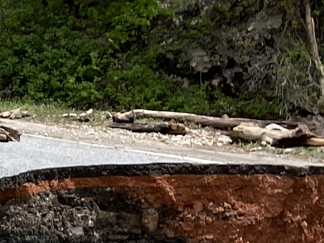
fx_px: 1535
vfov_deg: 8.3
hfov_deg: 10.8
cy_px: 587
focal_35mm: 164
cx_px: -354
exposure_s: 1/2681
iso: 32
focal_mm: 4.2
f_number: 1.6
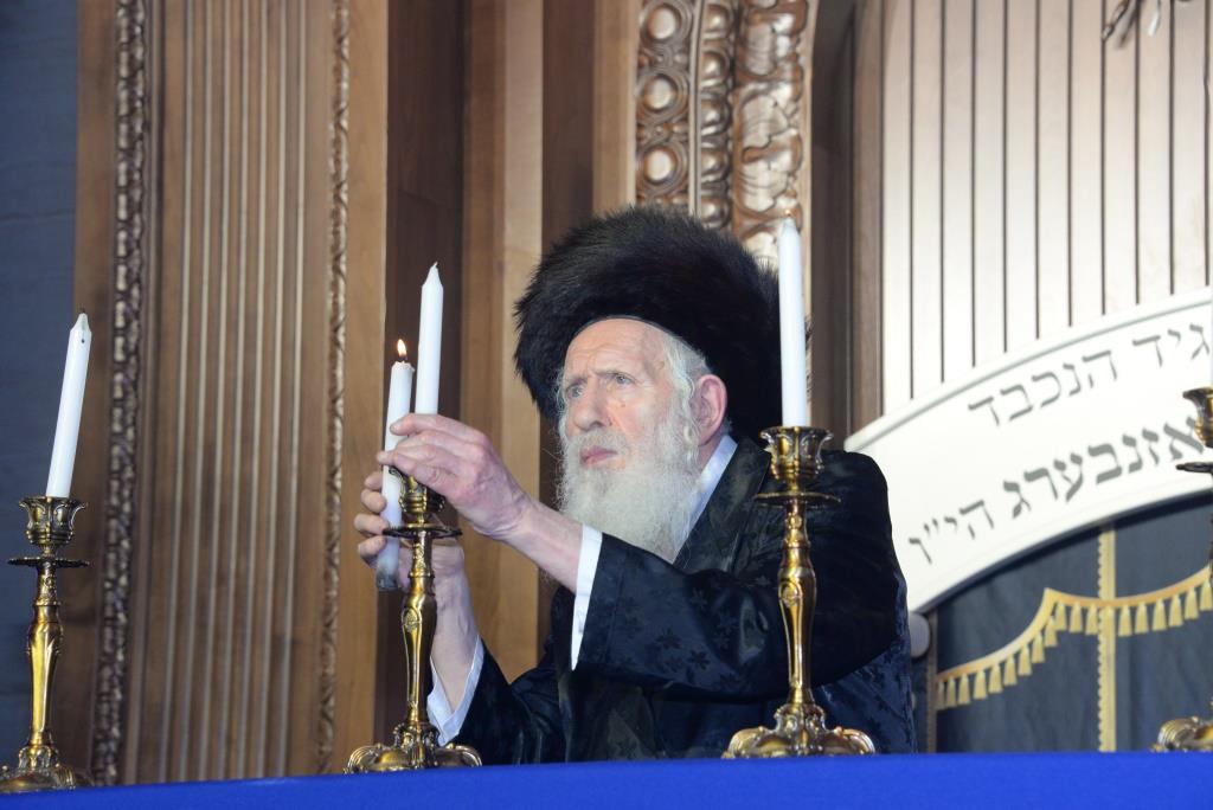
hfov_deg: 22.1
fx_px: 3102
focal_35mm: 92
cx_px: 606
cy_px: 405
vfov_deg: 14.9
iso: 2500
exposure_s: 1/160
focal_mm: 92
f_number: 7.1
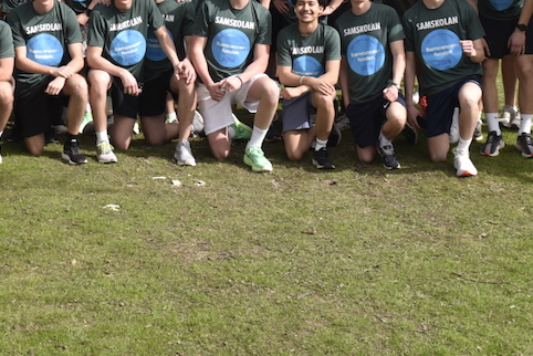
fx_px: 1141
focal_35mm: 77
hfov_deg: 26.0
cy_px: 16
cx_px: 130
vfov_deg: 17.4
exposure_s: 1/200
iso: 250
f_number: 7.1
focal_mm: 29
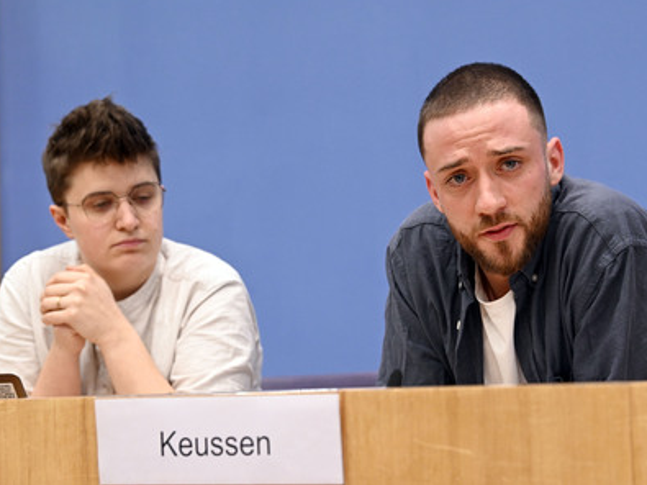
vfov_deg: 14.6
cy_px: 241
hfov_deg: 19.5
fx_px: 1887
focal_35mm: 101
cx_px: 350
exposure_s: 1/500
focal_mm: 92
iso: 4000
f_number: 5.6
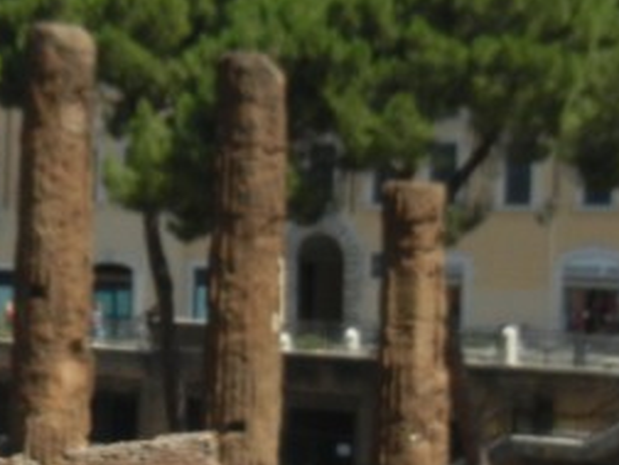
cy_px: 251
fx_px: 2182
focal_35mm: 122
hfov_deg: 16.0
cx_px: 81
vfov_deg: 12.1
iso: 160
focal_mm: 5.4
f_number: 7
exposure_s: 1/344
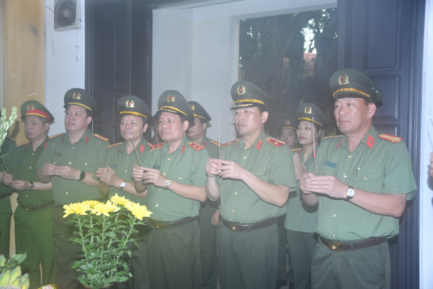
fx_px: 451
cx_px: 216
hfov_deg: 51.3
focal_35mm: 38
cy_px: 144
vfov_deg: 35.5
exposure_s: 1/200
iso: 320
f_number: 4
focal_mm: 25
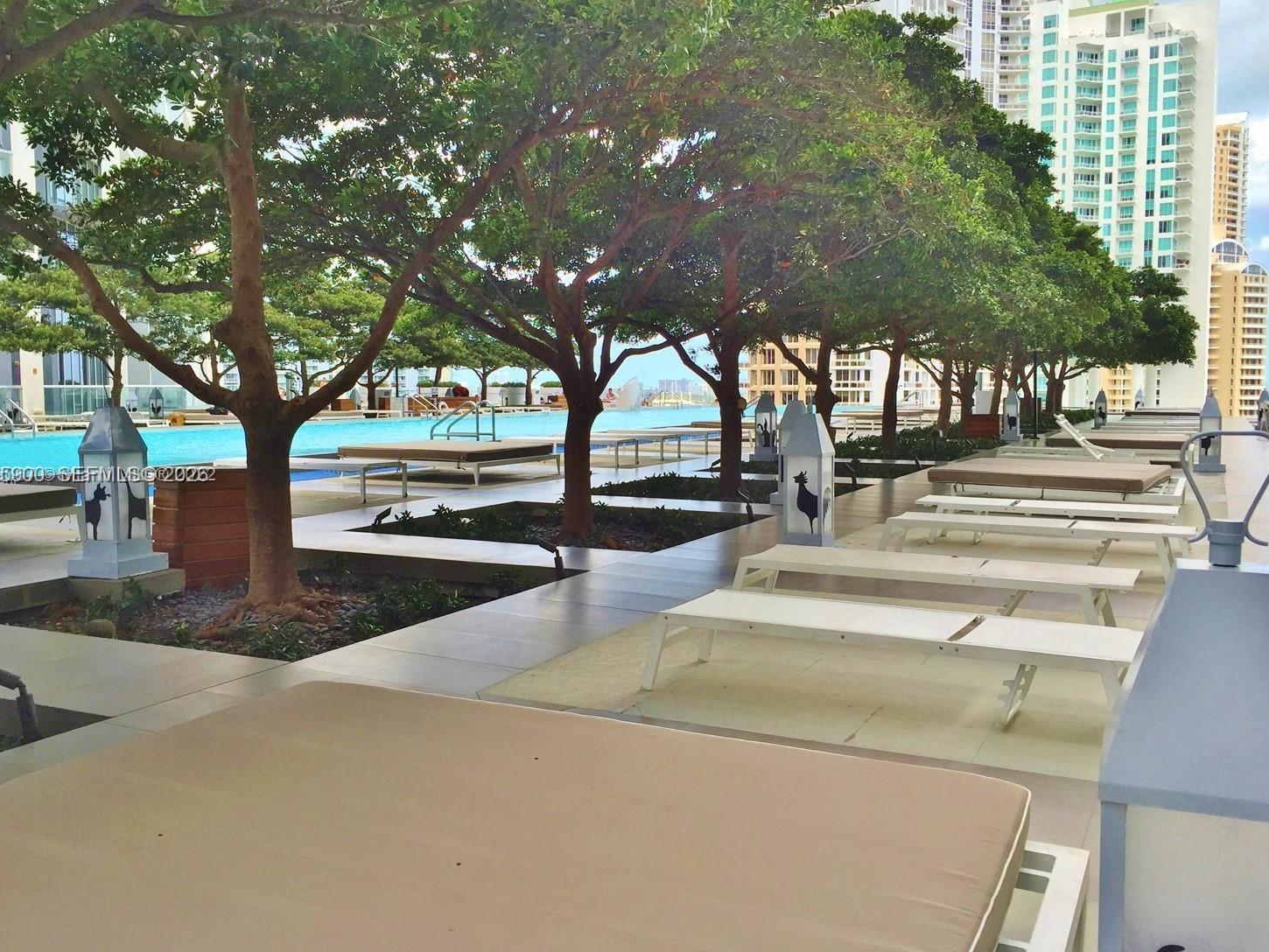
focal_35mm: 32
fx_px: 1173
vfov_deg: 44.2
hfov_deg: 56.8
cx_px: 636
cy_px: 476
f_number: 2.2
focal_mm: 4.15
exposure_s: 1/514
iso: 32
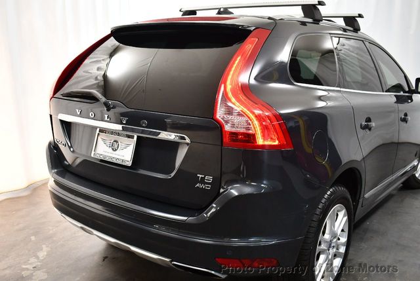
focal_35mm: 36
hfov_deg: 53.1
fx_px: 421
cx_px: 210
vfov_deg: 37.0
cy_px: 140
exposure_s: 1/125
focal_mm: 18
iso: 1100
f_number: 3.5
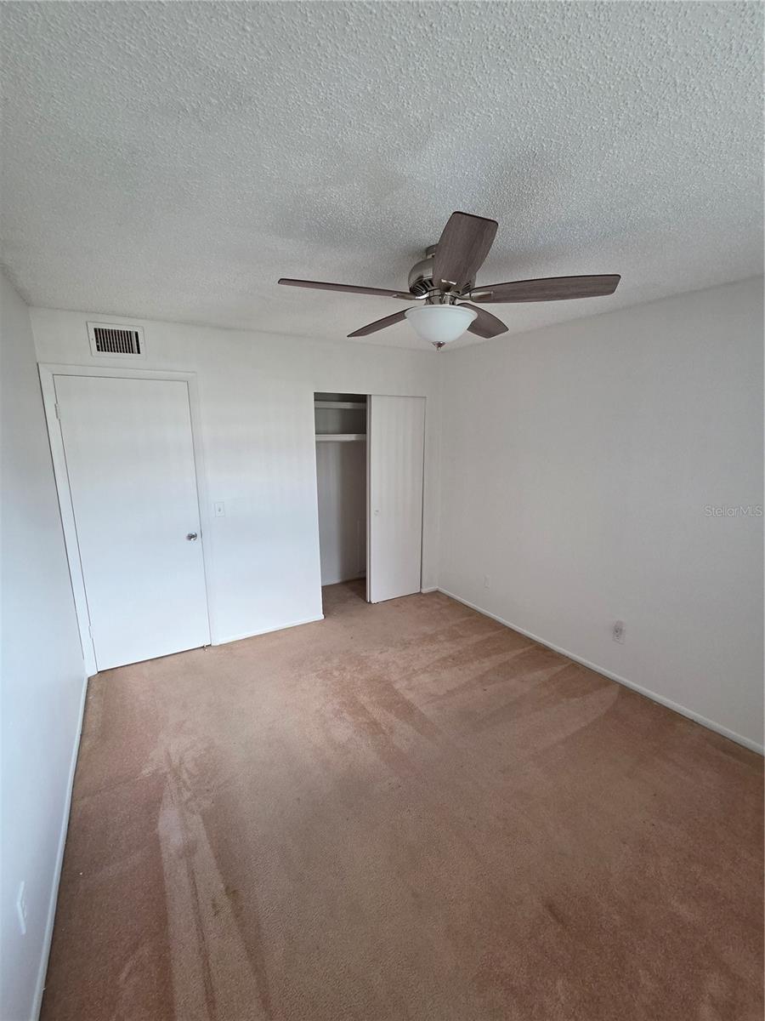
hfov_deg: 89.9
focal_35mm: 13
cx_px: 382
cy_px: 510
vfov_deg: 106.2
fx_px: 383
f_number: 2.2
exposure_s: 1/60
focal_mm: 2.2
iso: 200
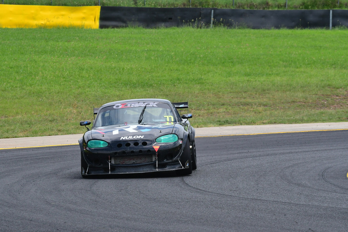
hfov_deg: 5.5
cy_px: 116
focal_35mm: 375
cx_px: 174
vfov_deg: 3.7
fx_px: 3626
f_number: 11
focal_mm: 250
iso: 640
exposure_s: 1/640
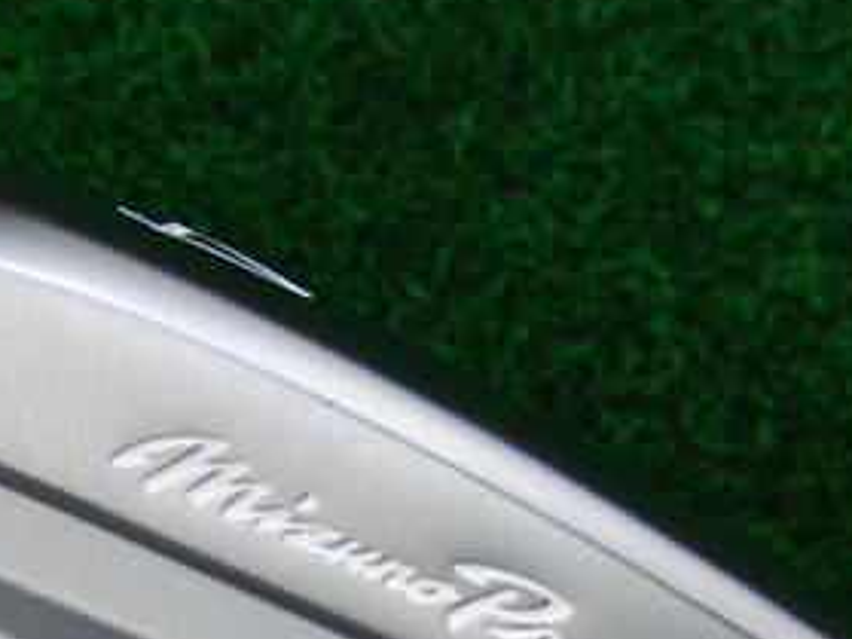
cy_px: 688
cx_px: 308
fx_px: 2091
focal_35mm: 85
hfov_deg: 23.0
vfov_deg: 16.9
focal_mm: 6.42
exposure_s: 1/80
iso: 320
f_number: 3.6
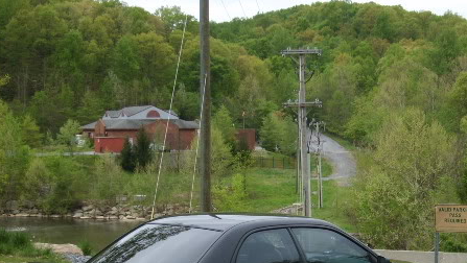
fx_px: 830
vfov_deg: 17.8
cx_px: 306
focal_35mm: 67
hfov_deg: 31.2
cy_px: 233
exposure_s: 1/250
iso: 50
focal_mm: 7.2
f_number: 3
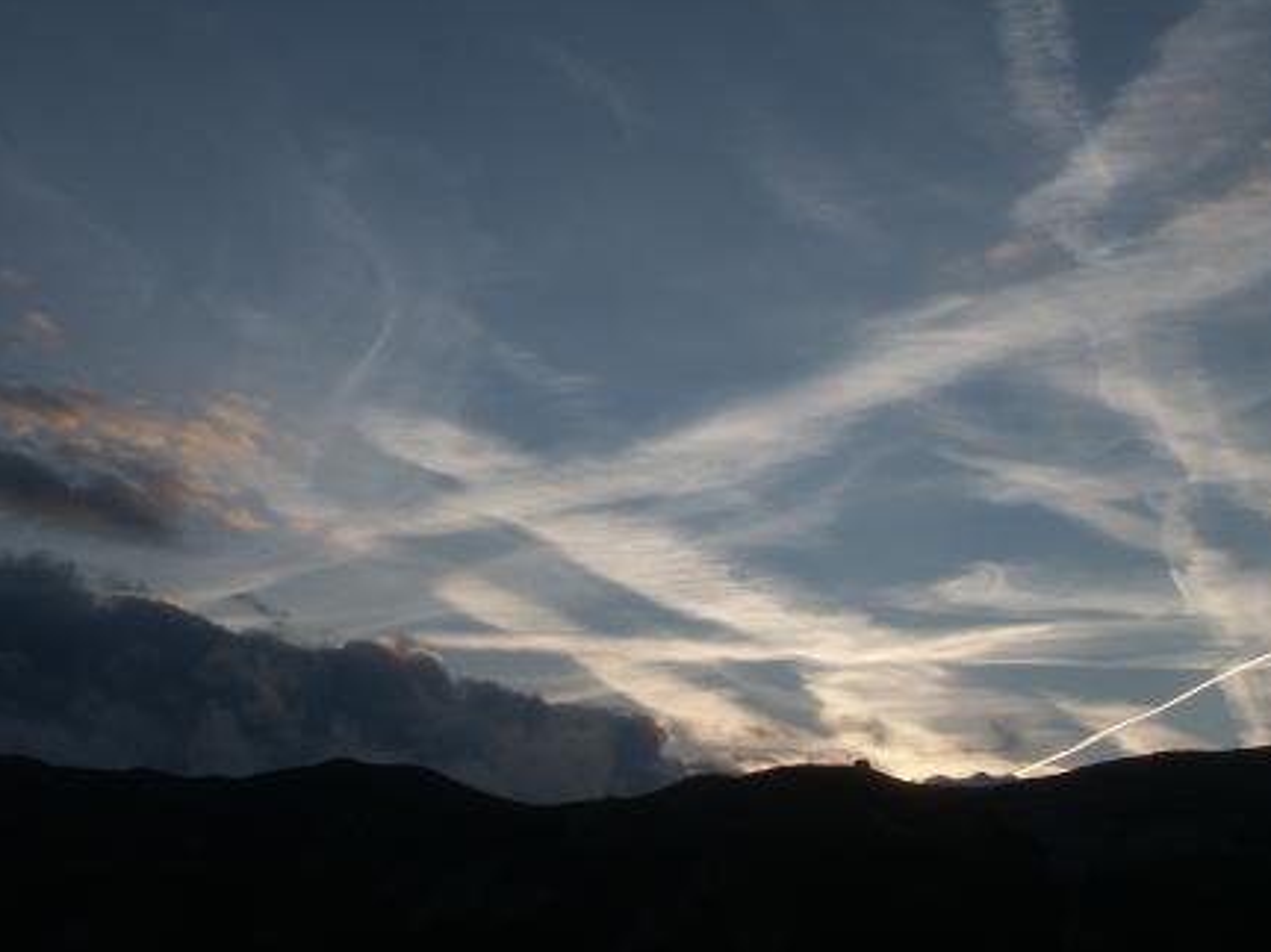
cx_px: 607
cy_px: 389
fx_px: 2019
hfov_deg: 34.9
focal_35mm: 55
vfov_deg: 26.5
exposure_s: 1/320
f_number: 7.1
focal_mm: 7.7
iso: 50
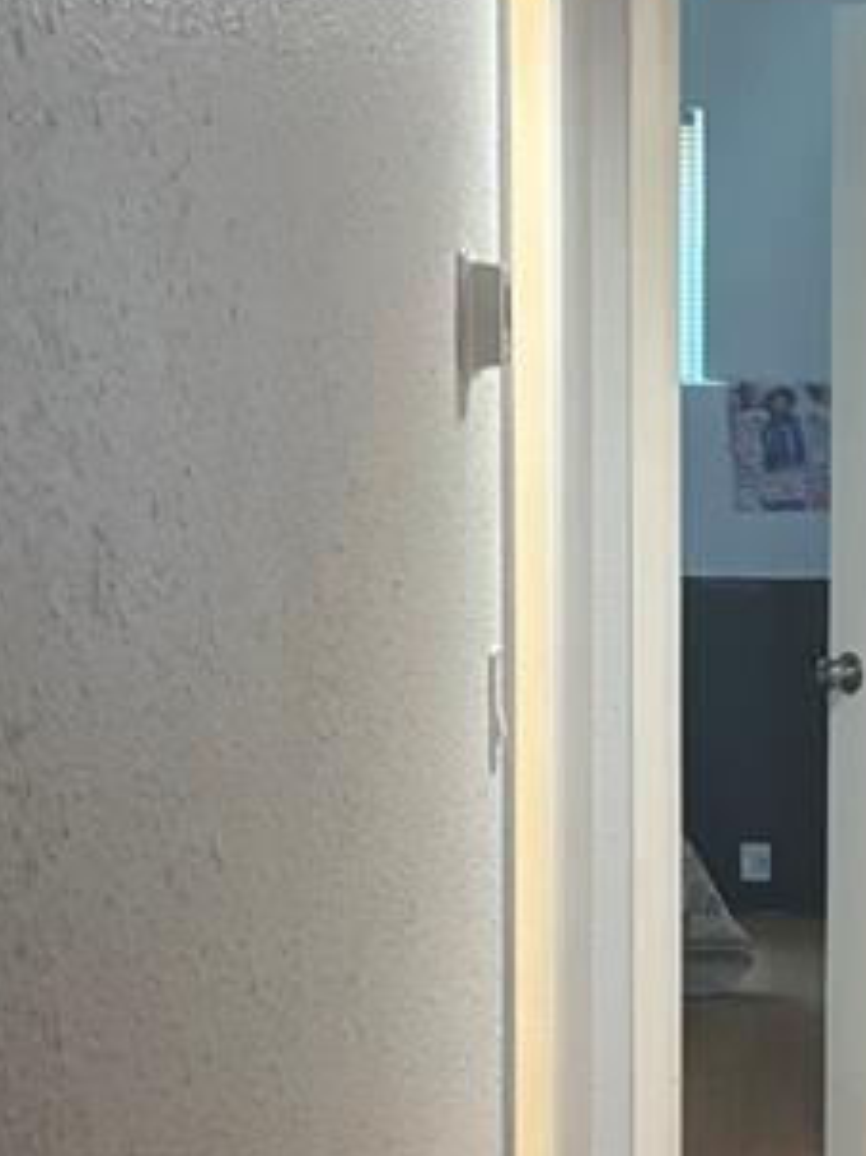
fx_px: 3438
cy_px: 828
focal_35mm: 103
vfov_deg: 19.0
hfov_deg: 14.0
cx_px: 961
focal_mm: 5.96
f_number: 1.6
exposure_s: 1/60
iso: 320
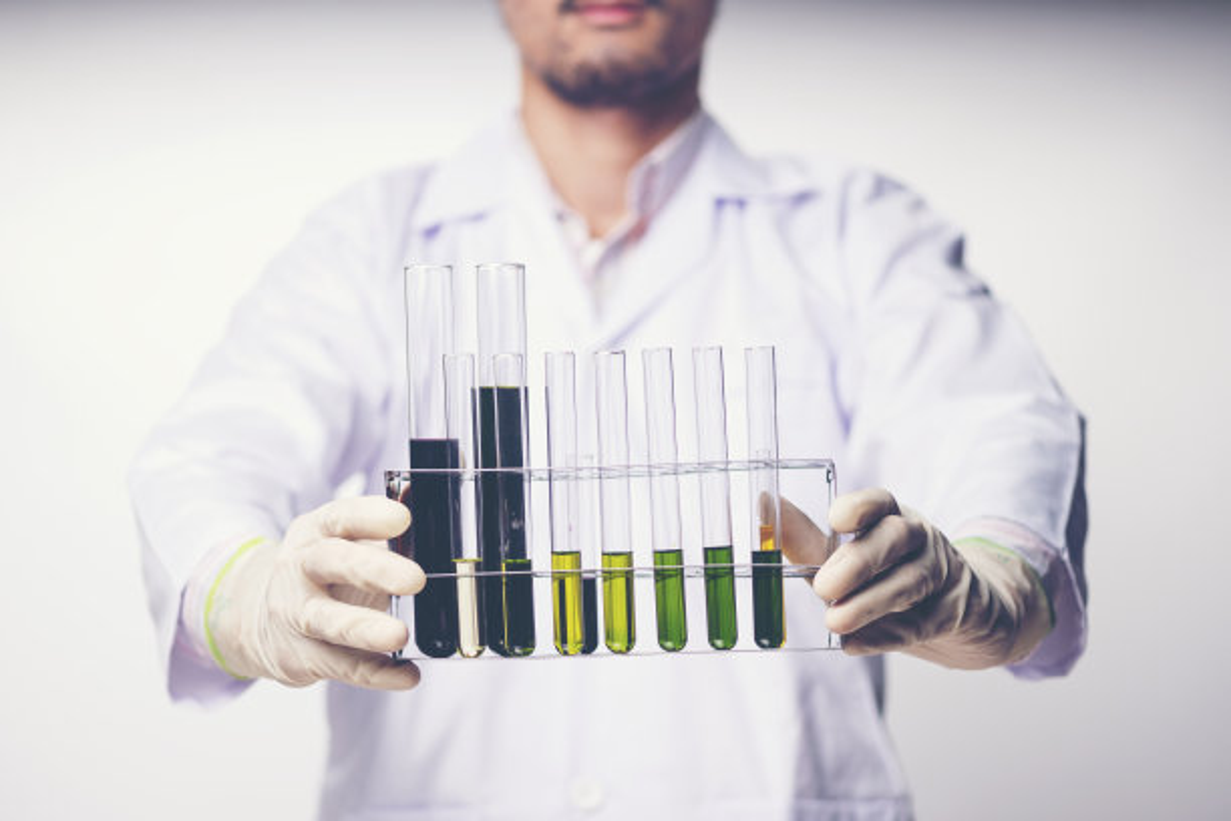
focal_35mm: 105
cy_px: 410
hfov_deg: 19.5
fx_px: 3590
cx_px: 616
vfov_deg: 13.0
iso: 250
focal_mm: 105
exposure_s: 1/160
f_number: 3
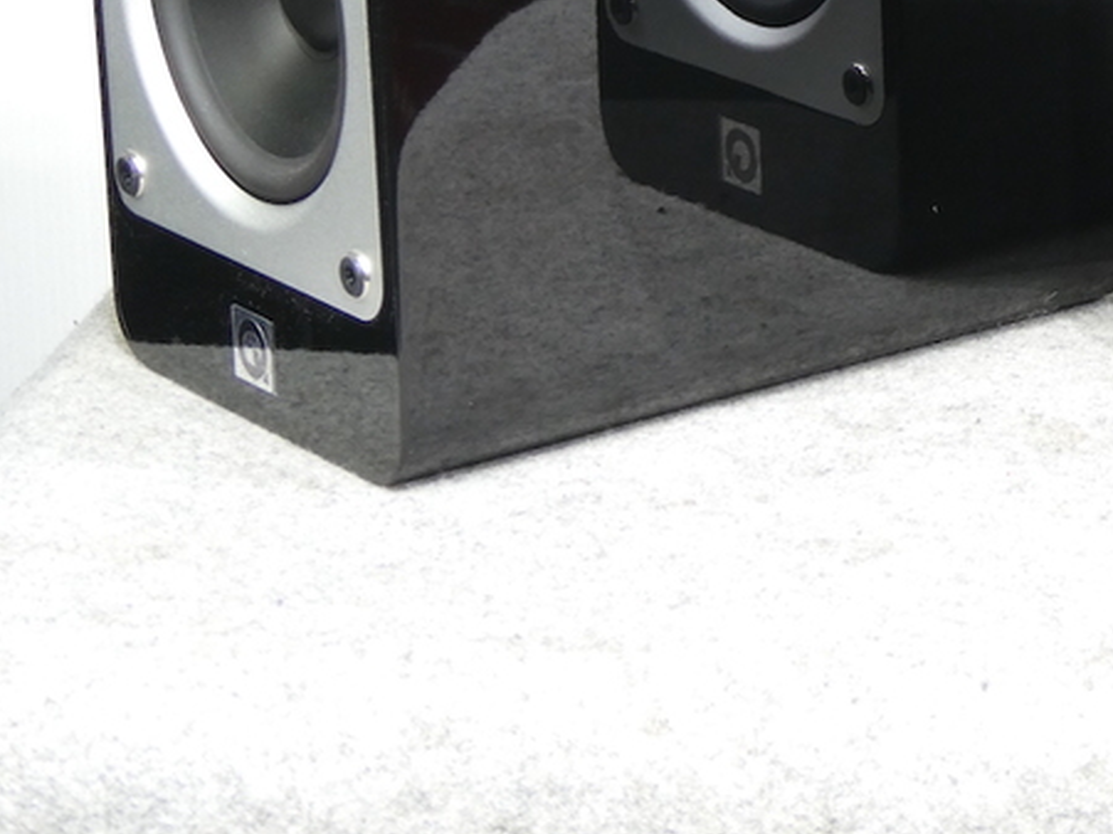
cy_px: -5
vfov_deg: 9.9
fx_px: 4789
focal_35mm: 149
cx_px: 1120
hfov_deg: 13.1
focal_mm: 12.5
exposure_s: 1/3.2
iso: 200
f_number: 4.5
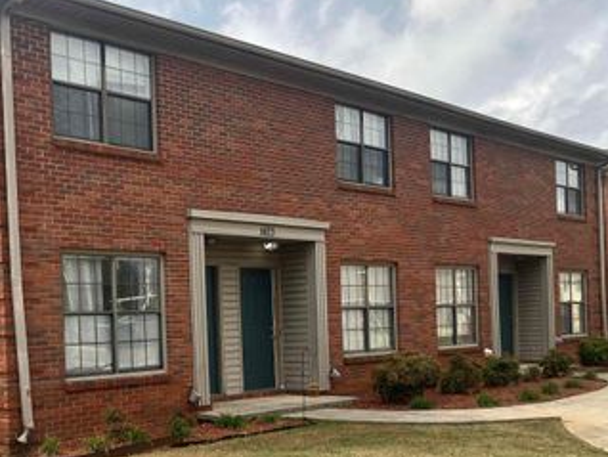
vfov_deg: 32.4
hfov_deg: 41.9
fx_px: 773
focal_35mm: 44
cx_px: 170
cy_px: 337
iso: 32
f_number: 1.8
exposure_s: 1/899
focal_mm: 3.99
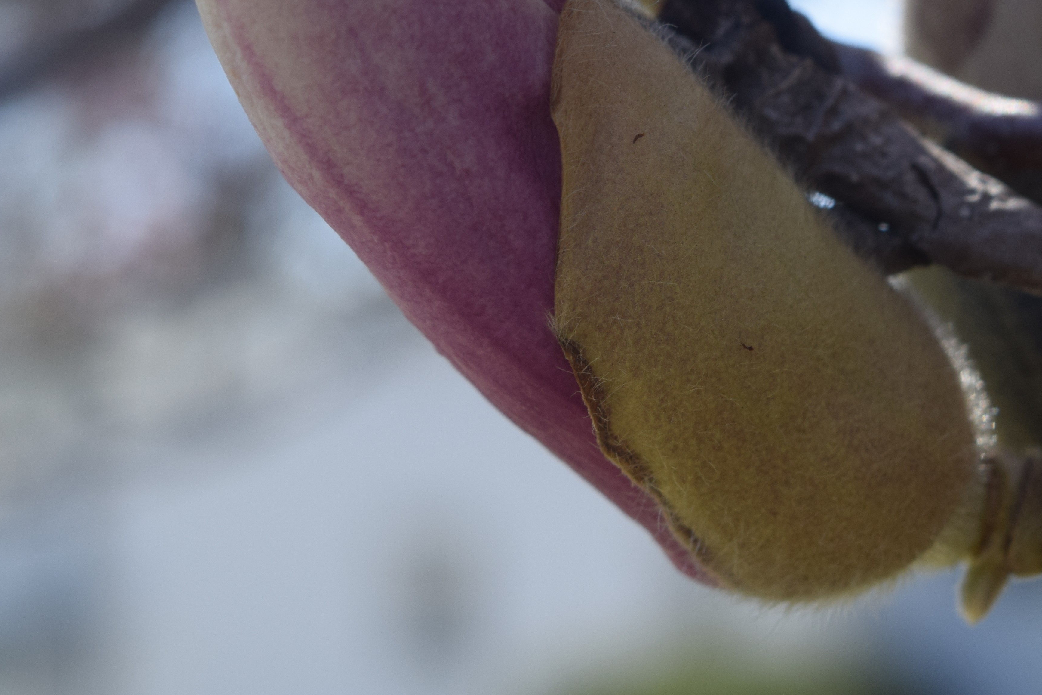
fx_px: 4135
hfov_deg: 14.4
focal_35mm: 143
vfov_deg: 9.6
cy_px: 168
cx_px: 509
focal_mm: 55
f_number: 8
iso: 280
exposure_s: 1/250
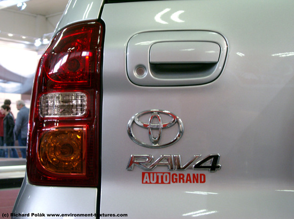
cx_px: 147
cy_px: 110
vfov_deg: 23.5
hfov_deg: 31.3
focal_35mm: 62
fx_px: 525
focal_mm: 12.6
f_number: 3.4
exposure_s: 1/40
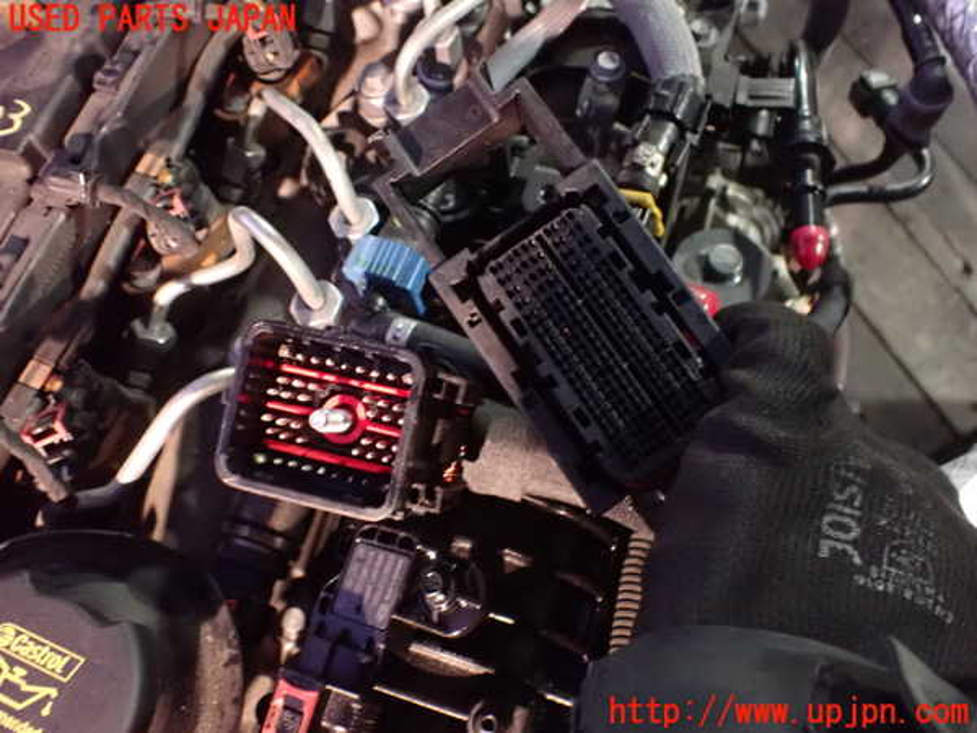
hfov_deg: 60.0
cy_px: 366
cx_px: 488
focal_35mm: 30
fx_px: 847
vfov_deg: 46.8
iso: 1600
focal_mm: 5.4
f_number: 2.3
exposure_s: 1/25
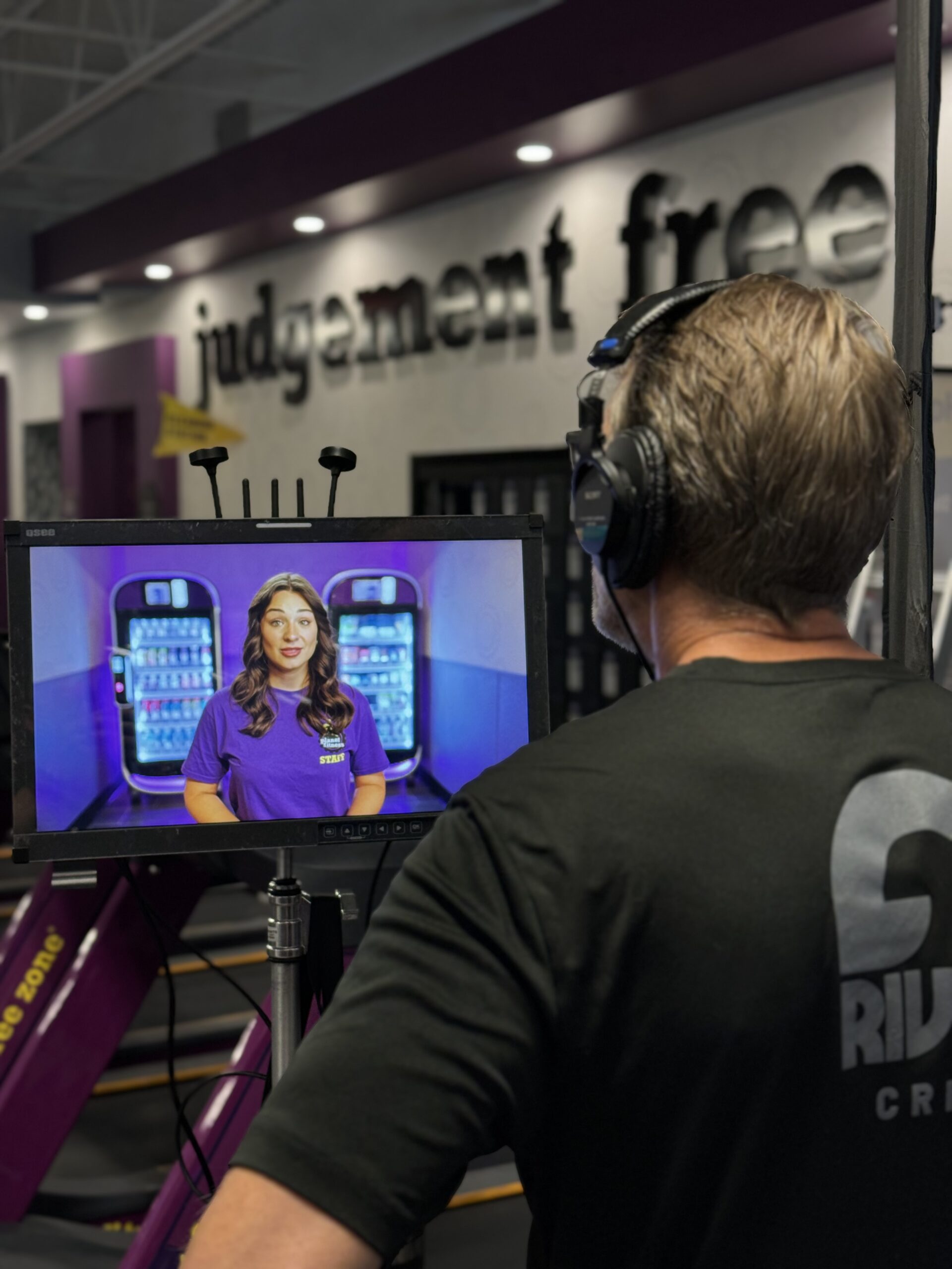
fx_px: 1760
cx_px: 476
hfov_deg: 30.3
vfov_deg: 39.7
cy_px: 634
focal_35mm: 48
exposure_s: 1/60
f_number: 1.78
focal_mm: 6.76
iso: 64
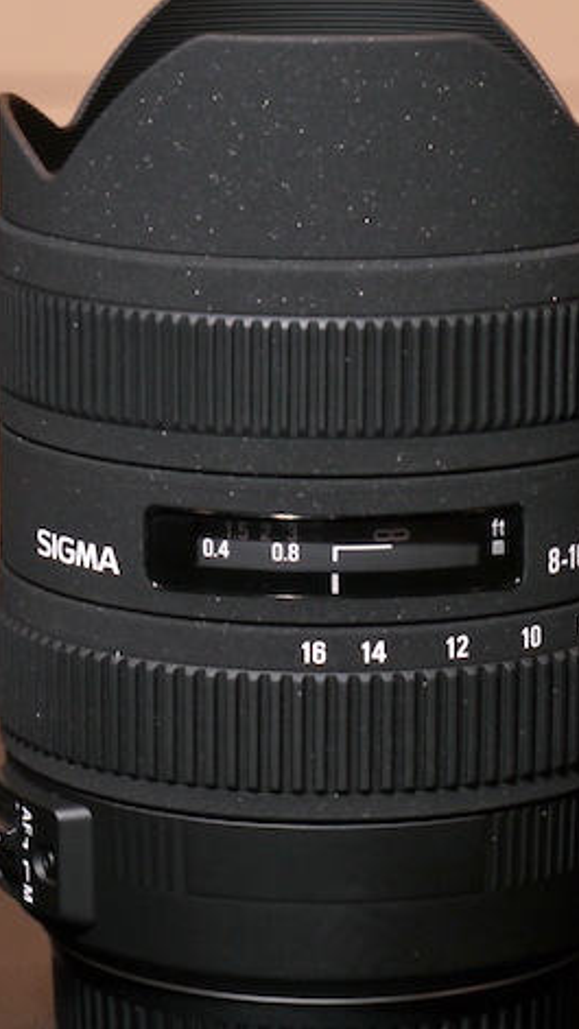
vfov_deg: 17.2
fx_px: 3411
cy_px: 568
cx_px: 312
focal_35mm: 125
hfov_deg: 9.7
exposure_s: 1/100
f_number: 8
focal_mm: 45
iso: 400
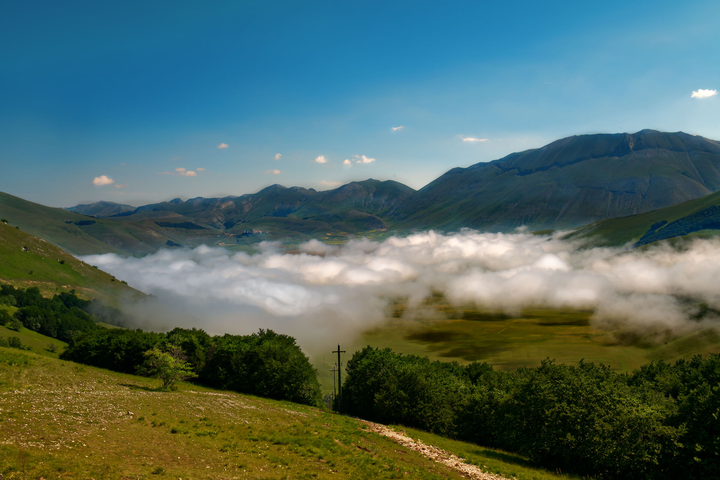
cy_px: 240
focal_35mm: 35
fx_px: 700
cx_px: 360
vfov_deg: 37.8
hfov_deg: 54.4
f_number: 11
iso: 100
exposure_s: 1/200
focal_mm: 35
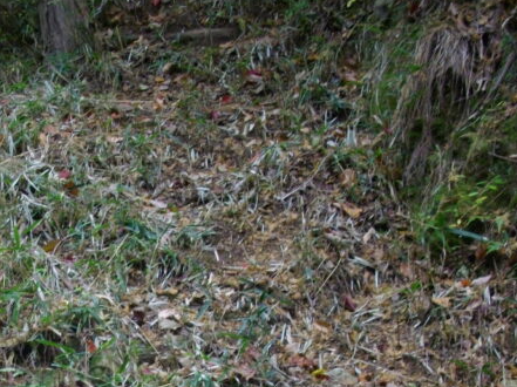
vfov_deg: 16.5
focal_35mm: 86
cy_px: 447
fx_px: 1283
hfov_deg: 22.2
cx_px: 36
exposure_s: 1/60
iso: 200
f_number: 2.8
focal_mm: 6.2
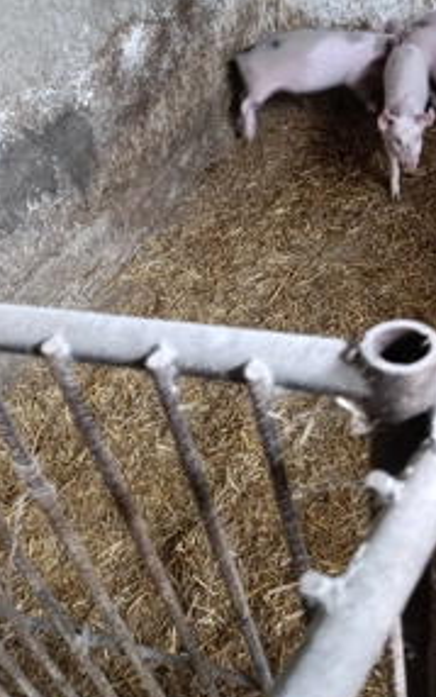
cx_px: 302
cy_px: 244
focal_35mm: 34
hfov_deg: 36.8
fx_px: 646
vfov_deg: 55.7
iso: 4000
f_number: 1.6
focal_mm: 6.14
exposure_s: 1/25
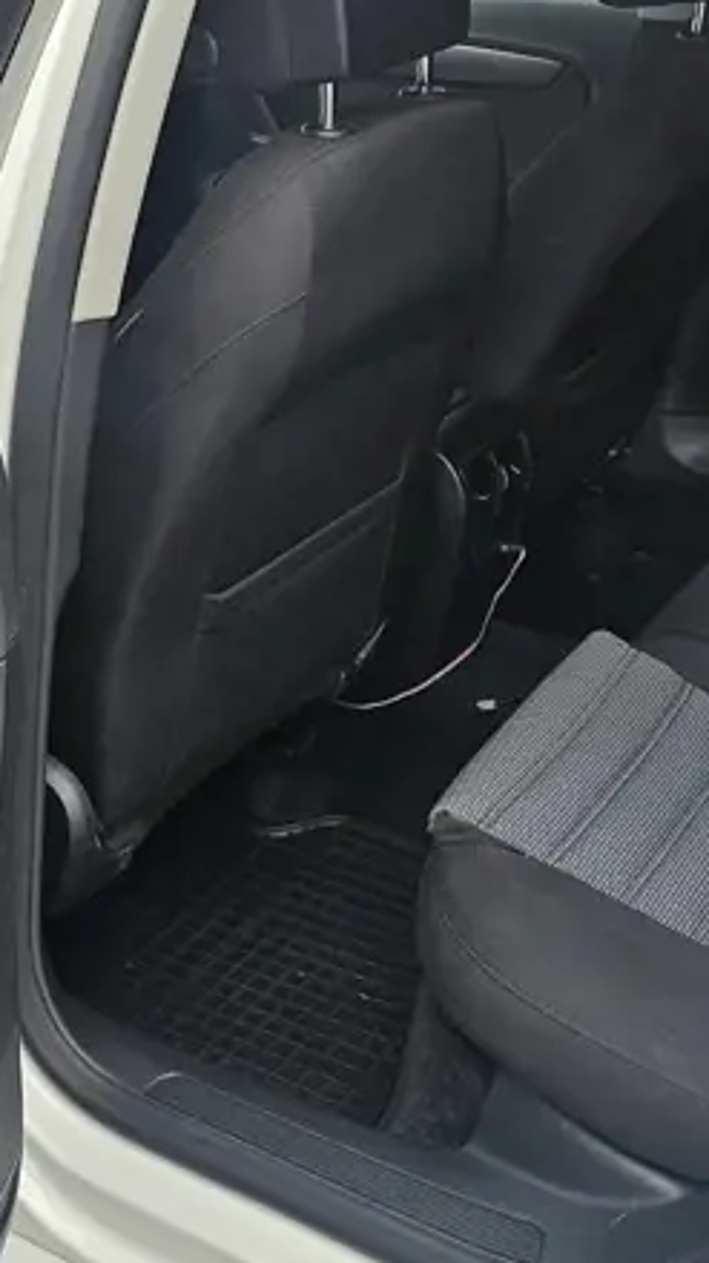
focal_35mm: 57
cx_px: 238
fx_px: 1908
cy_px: 393
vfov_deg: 36.2
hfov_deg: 21.0
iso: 125
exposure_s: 1/180
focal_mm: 6.3
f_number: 1.7
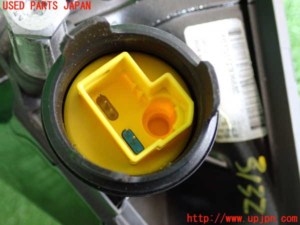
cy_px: 112
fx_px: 407
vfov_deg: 30.9
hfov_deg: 40.4
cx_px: 150
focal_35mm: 47
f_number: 3.1
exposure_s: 1/50
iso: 500
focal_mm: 8.4
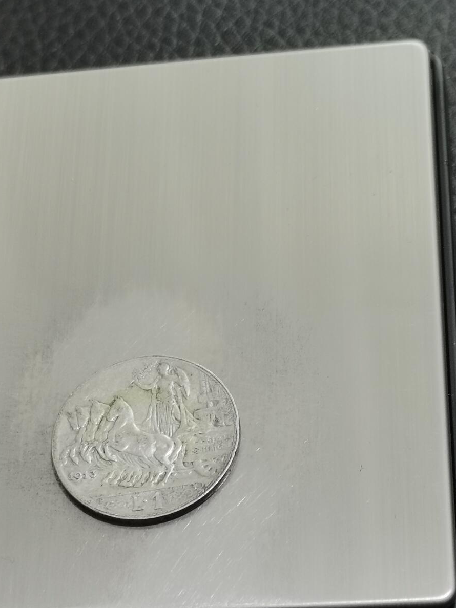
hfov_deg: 15.7
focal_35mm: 94
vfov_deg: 20.7
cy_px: 440
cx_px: 183
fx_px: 1651
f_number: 1.8
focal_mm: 5.58
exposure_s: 1/100
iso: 100
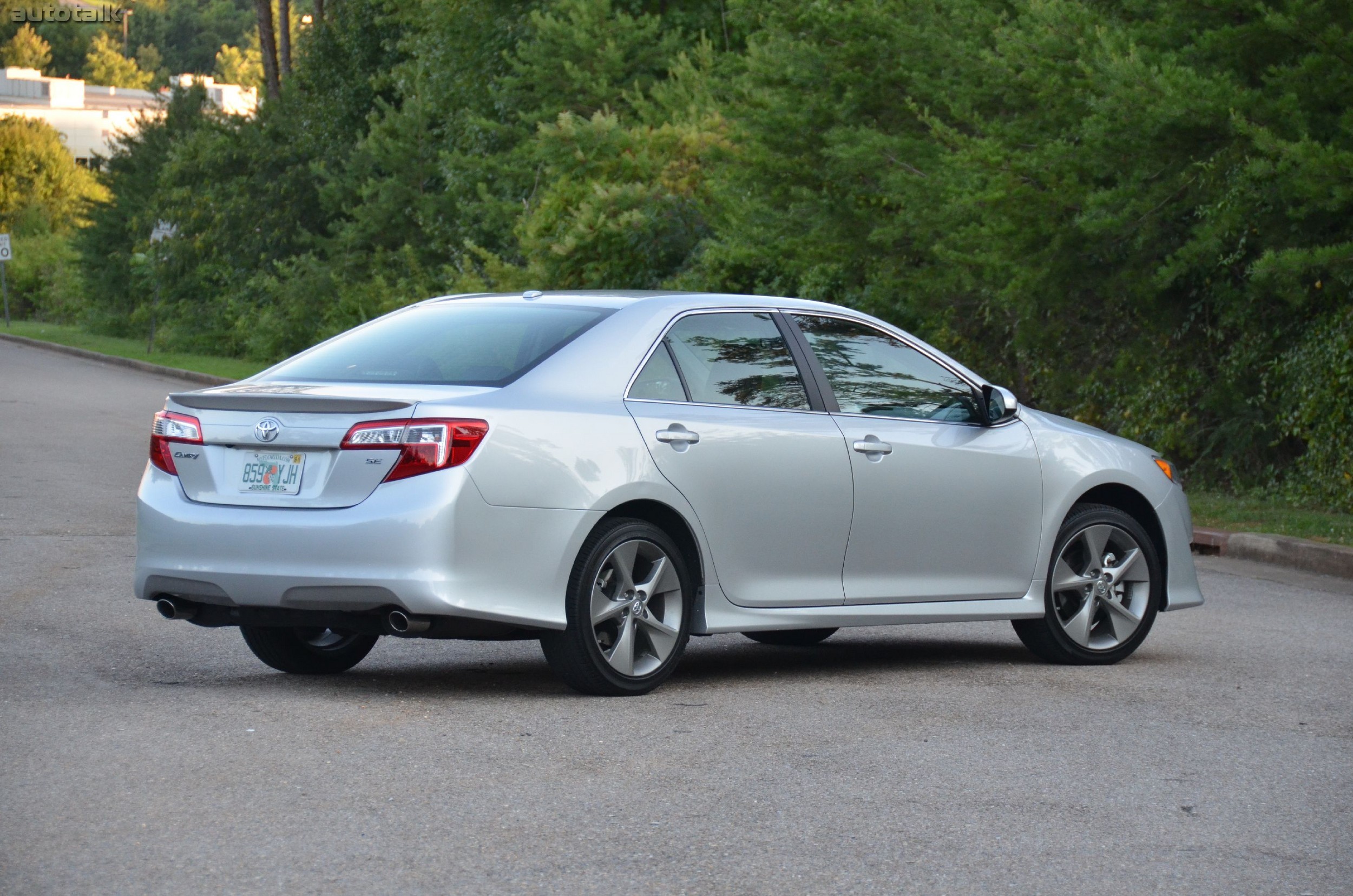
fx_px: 5907
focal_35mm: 158
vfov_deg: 8.7
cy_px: 448
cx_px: 676
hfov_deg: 13.1
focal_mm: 105
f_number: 5.3
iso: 1100
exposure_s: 1/500
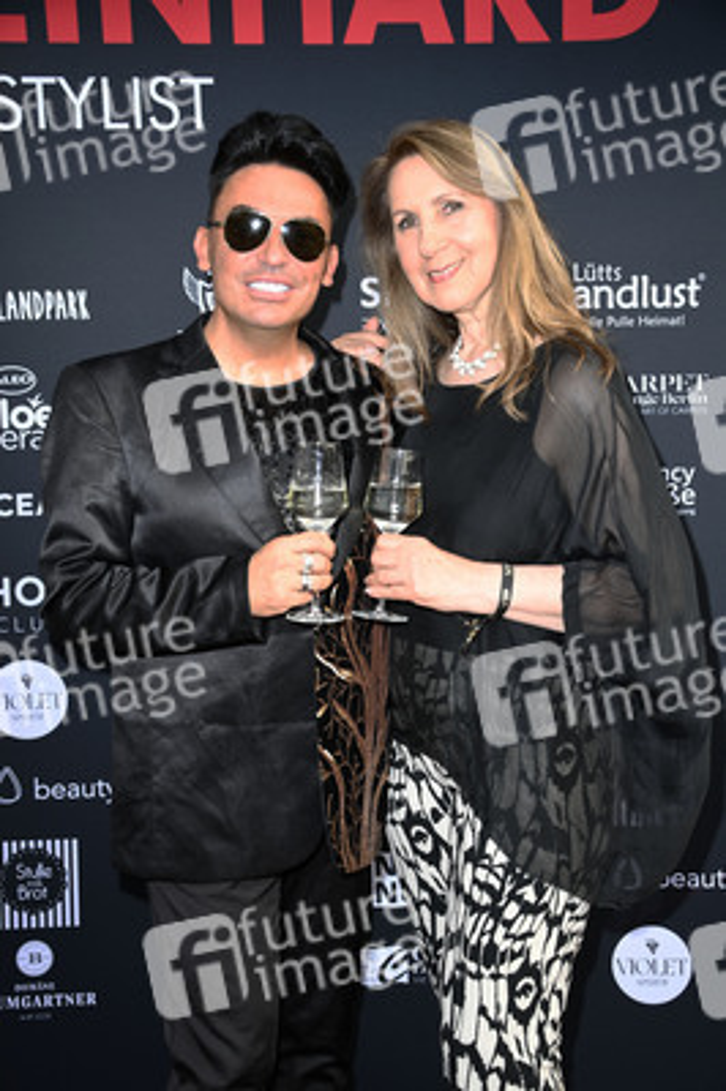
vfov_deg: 43.6
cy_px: 546
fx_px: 1364
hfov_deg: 29.8
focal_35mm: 45
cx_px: 363
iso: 320
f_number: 5.6
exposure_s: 1/200
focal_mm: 45
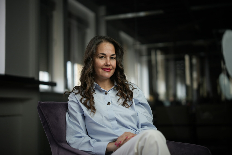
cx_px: 116
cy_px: 78
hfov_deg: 39.6
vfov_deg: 27.0
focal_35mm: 50
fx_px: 322
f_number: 1.4
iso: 320
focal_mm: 50
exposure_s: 1/1250
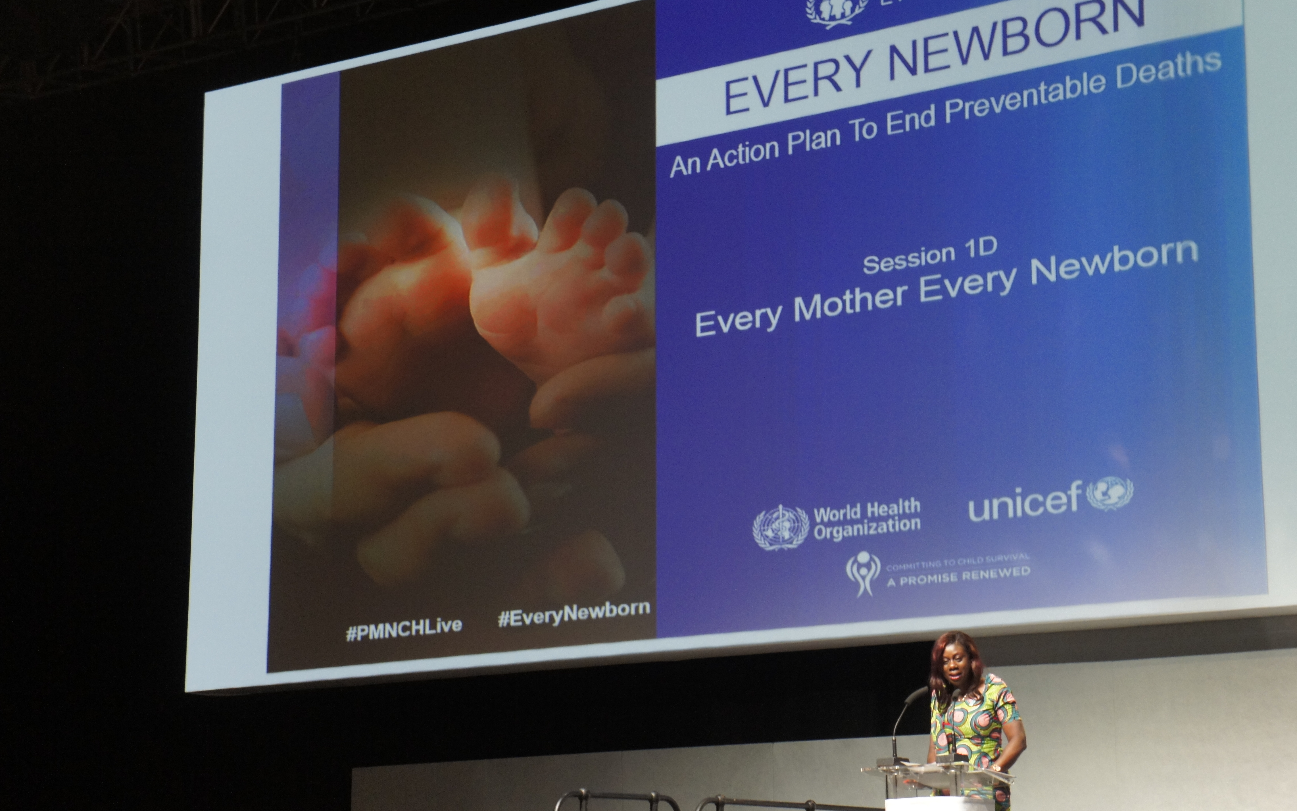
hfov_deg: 24.5
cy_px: 414
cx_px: 650
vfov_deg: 15.5
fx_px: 2987
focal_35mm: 85
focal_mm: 55
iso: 1600
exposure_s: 1/60
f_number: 5.6
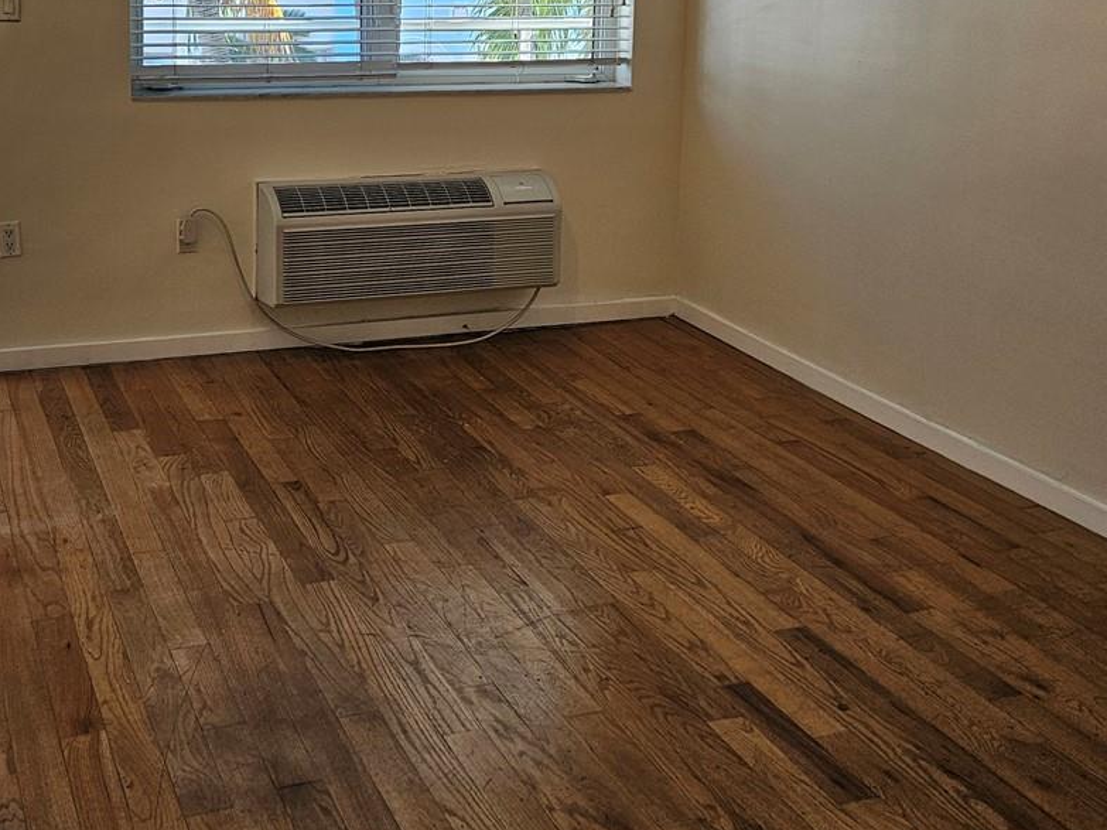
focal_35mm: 47
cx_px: 428
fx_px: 1503
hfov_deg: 40.2
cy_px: 153
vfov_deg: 30.1
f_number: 1.8
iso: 80
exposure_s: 1/120
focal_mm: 5.4
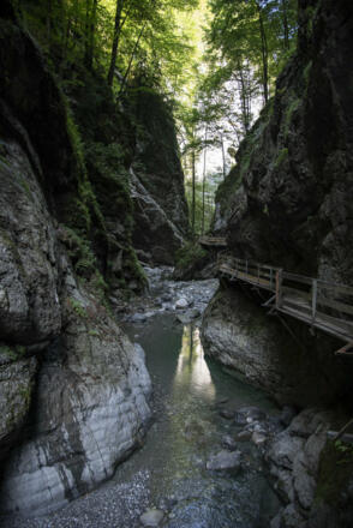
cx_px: 176
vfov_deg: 73.7
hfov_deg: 53.2
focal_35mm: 24
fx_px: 352
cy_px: 264
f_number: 4
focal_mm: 24
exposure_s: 1/160
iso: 800
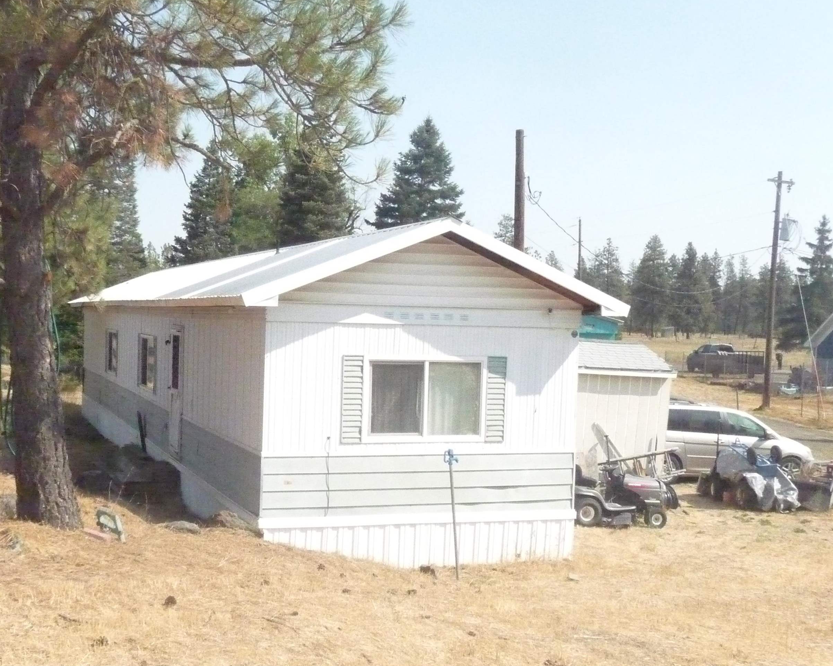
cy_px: 387
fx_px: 1109
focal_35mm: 45
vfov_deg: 33.4
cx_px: 305
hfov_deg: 40.8
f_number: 9
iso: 1600
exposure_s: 1/2000
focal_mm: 6
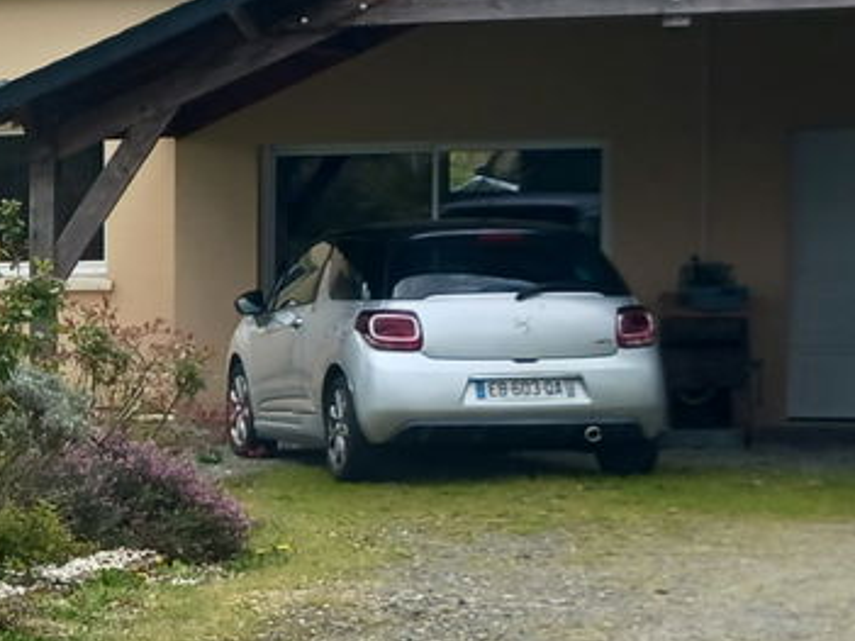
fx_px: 3037
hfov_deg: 14.7
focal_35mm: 123
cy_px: 475
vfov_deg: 12.0
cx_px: -507
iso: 20
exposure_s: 1/240
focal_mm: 4
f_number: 1.8
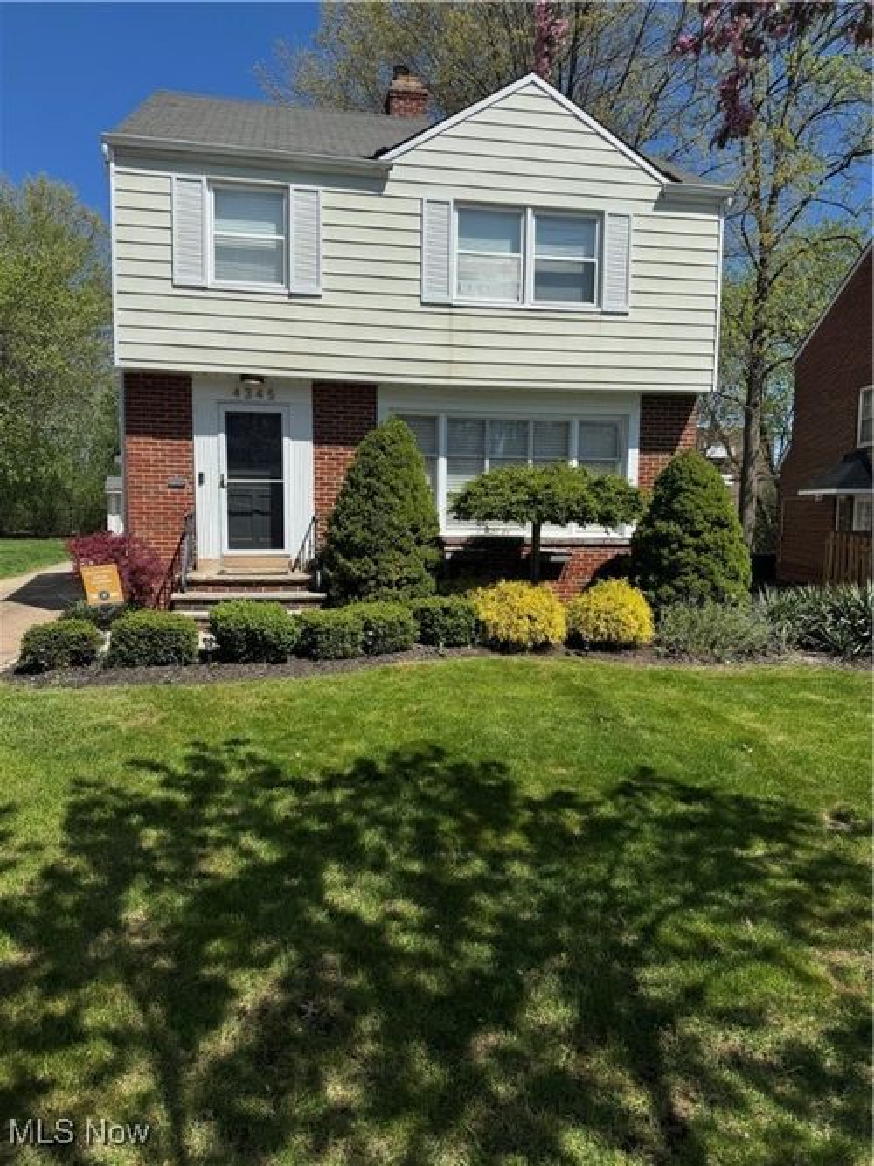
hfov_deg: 56.8
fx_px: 808
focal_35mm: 24
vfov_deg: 71.6
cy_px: 583
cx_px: 437
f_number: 1.78
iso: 80
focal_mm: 6.76
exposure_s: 1/10417
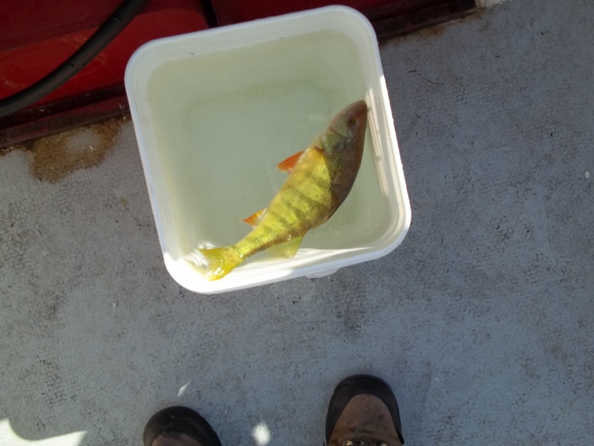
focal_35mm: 32
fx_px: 549
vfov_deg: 44.2
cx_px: 297
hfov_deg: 56.8
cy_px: 223
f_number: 8.8
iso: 64
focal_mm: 5.7
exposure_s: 1/80
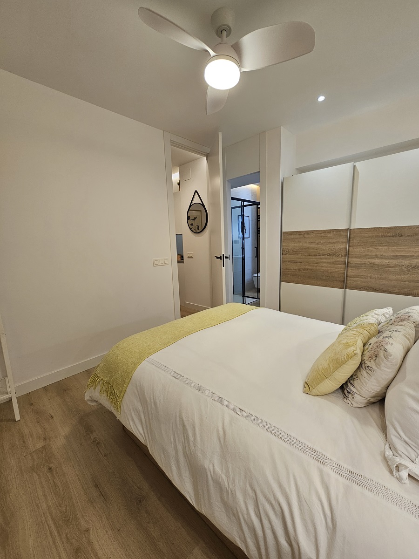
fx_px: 210
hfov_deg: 89.9
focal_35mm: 13
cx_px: 210
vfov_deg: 106.2
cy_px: 280
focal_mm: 2.2
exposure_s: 1/50
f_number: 2.2
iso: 50
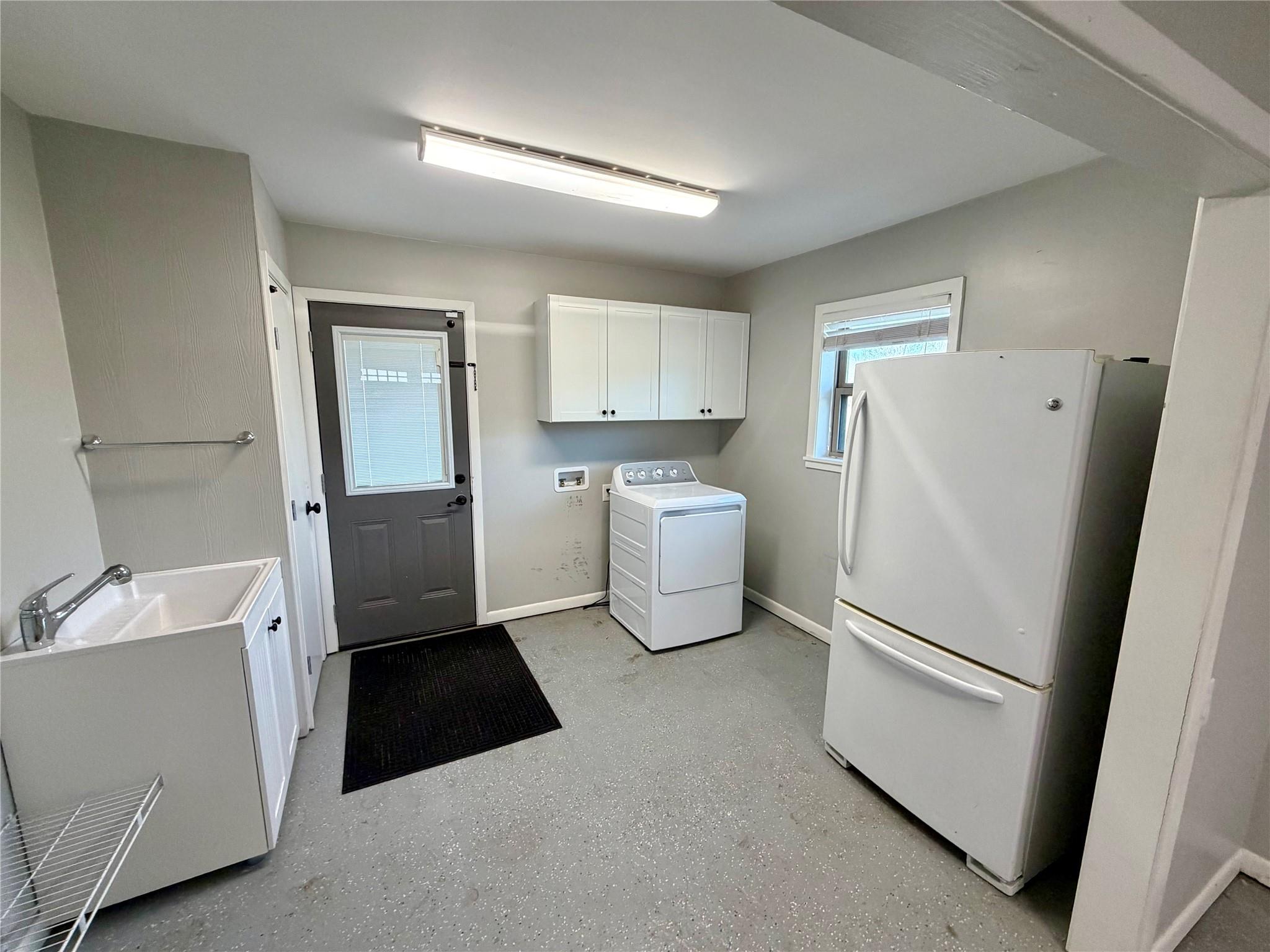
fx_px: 514
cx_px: 635
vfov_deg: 85.7
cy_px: 476
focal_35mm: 14
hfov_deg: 102.1
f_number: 2.2
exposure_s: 1/120
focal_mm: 2.22
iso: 250
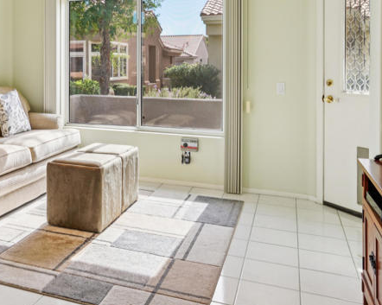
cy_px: 67
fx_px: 418
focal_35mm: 37
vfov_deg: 38.8
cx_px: 86
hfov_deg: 46.9
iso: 100
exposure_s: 1/40
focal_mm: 17
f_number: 8
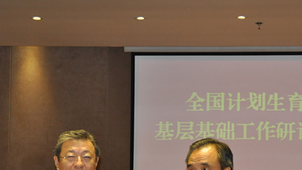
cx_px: 251
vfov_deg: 10.4
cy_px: 131
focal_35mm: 116
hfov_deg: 18.3
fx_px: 929
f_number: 4.2
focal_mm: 38
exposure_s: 1/60
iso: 800
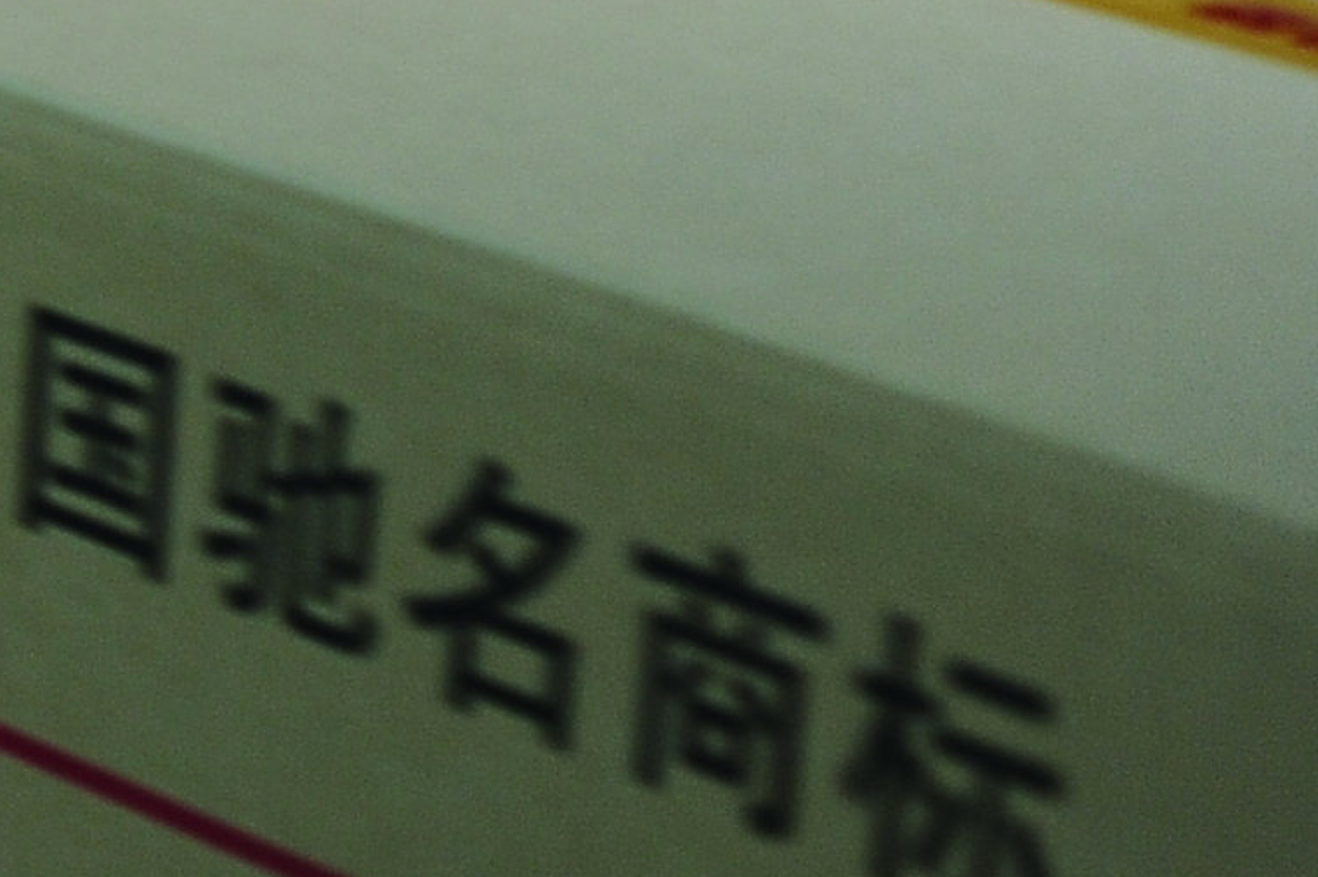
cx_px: -2244
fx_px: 7172
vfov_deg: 6.6
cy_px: -1225
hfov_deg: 9.0
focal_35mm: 196
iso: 320
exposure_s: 1/60
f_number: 4.5
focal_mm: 35
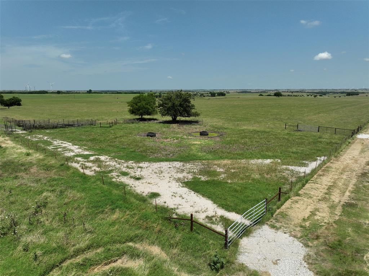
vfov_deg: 56.8
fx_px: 256
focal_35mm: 24
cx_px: 184
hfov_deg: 71.6
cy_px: 138
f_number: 4
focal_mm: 12.29
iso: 100
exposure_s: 1/1250
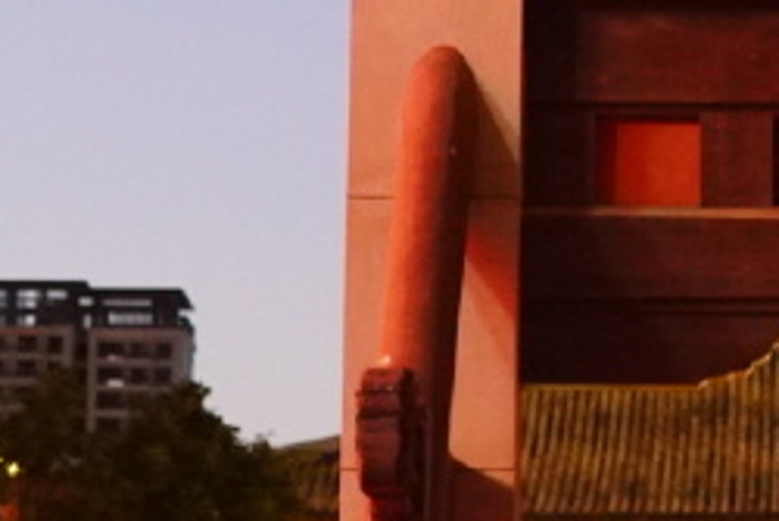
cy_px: -309
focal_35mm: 216
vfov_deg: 6.3
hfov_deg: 9.0
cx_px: 1567
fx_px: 4677
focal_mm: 30
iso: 4000
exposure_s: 1/50
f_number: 2.2
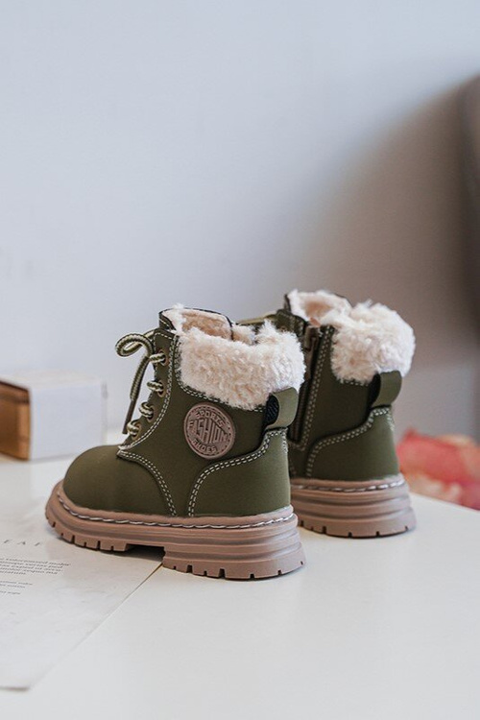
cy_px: 360
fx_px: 1000
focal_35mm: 50
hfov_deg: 27.0
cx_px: 240
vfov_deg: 39.6
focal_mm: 50
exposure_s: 1/100
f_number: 4
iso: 500
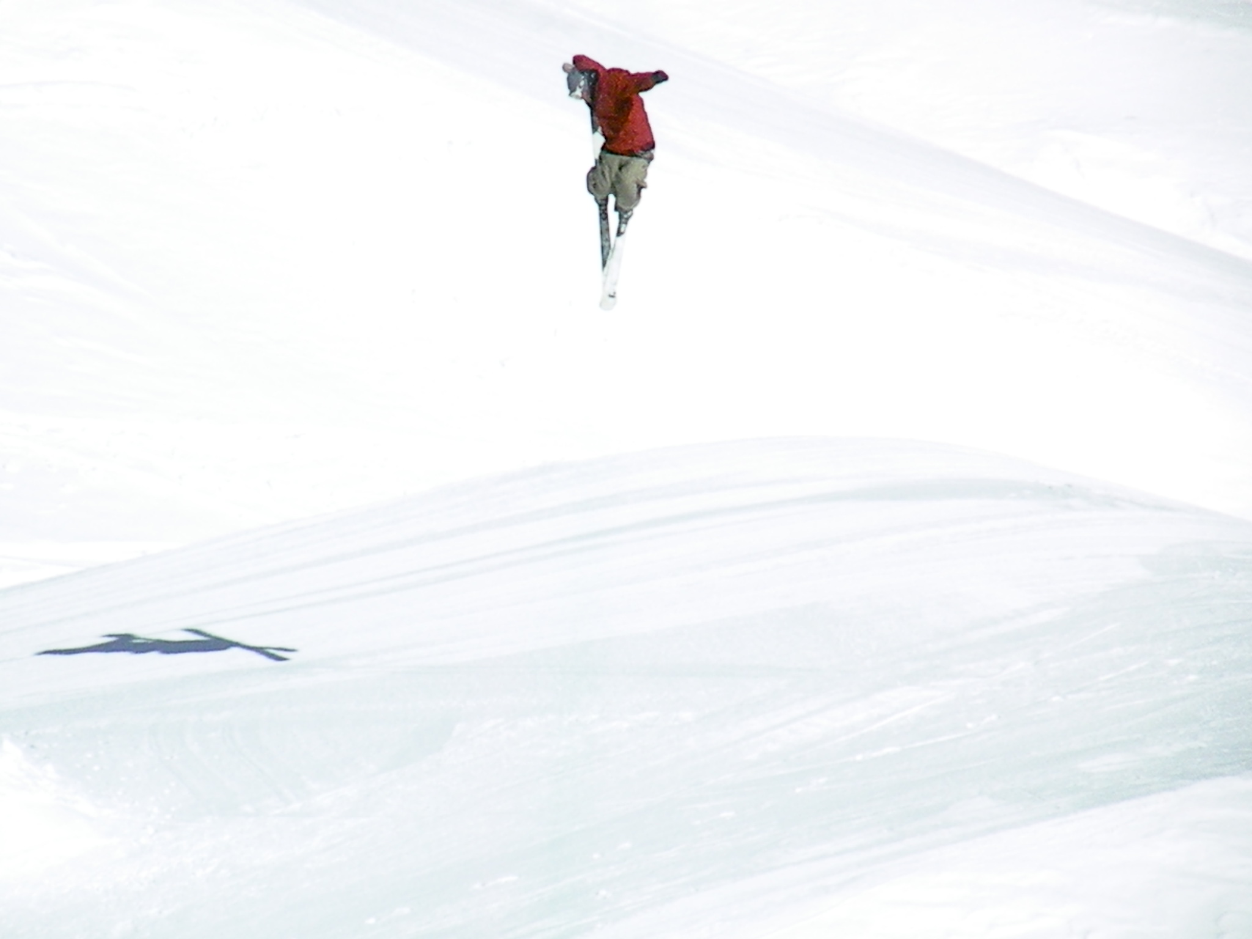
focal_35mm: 486
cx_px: 626
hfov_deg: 4.1
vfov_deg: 3.1
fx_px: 17578
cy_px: 470
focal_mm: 84.2
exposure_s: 1/4219
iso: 640
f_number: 8
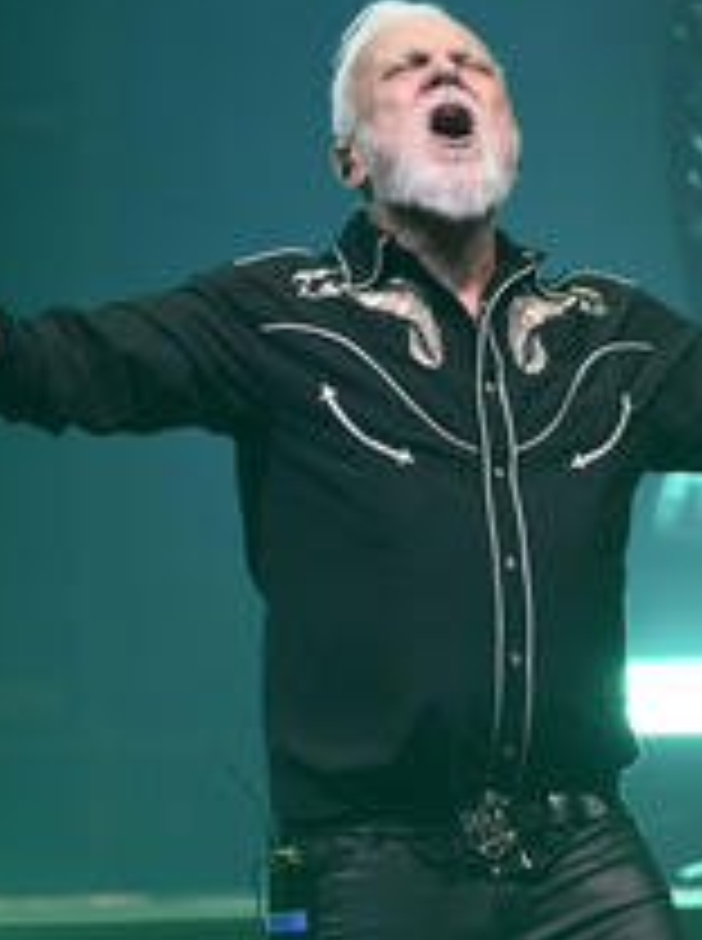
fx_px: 28181
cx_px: 457
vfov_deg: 1.9
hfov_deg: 1.4
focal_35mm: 1039
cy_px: 576
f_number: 6.3
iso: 2500
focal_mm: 500
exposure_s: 1/320
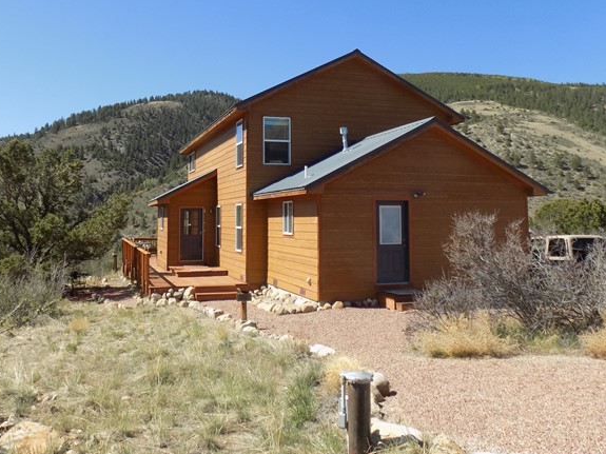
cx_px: 288
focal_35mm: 32
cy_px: 162
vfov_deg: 43.7
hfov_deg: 56.8
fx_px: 560
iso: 80
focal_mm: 4
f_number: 3.1
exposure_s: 1/640
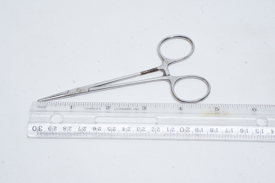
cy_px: 92
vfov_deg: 21.0
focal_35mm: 64
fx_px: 492
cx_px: 138
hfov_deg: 31.2
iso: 800
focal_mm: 43
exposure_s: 1/6
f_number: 20
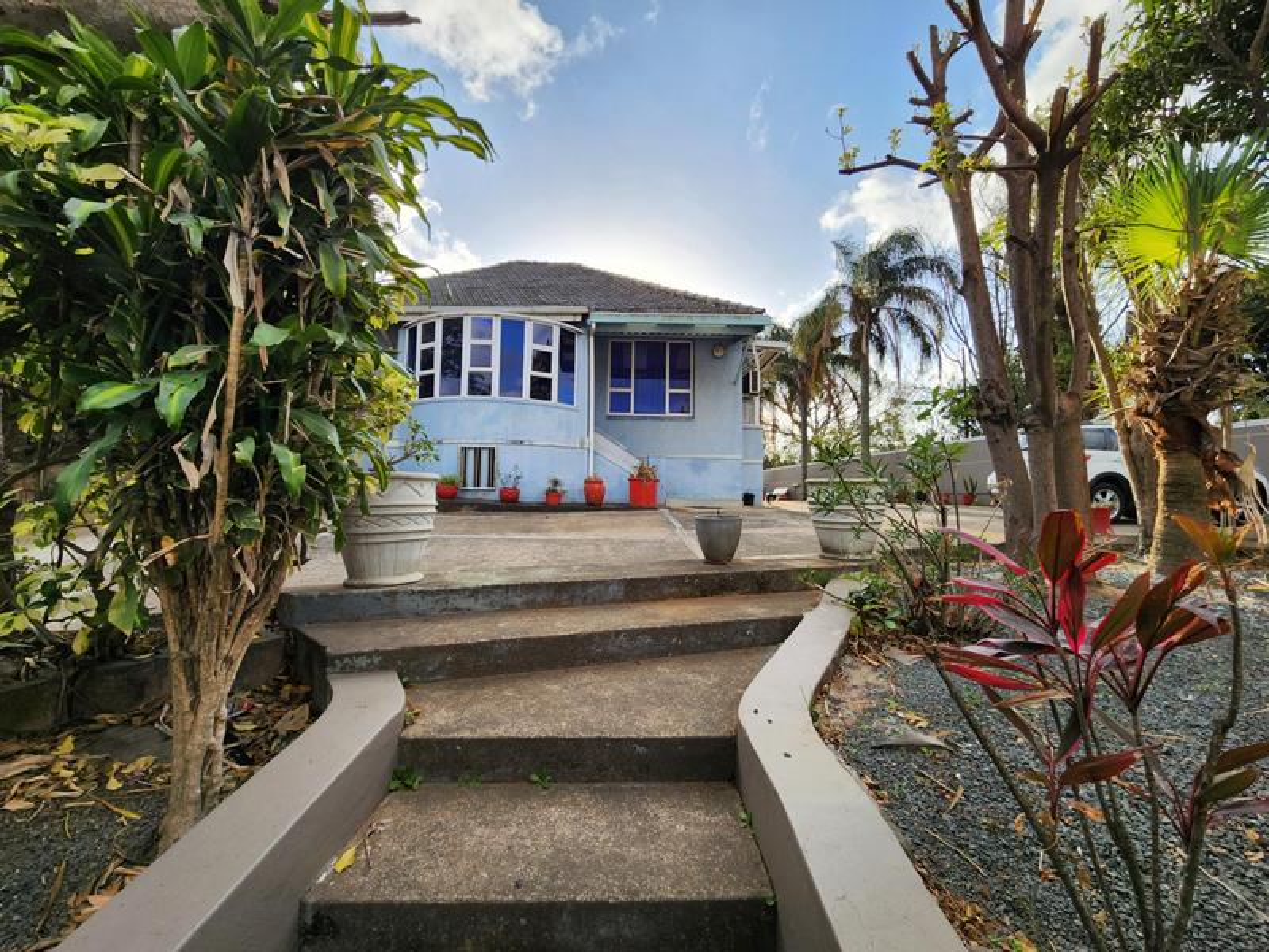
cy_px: 476
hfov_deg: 106.2
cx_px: 634
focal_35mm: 13
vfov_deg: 89.9
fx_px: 477
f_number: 2.2
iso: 50
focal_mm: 2.2
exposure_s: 1/763
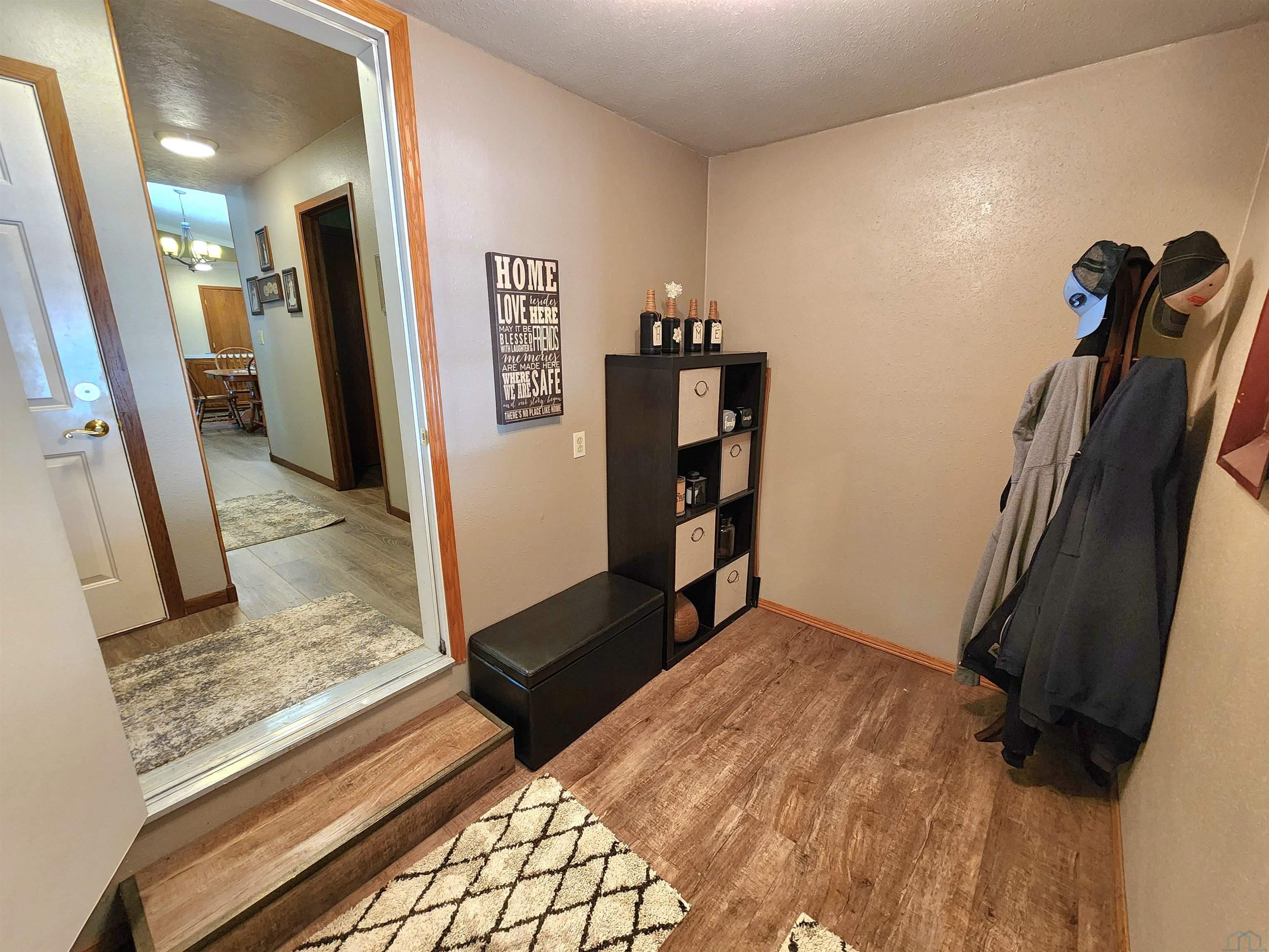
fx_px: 477
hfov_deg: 106.2
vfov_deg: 89.9
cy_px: 476
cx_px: 634
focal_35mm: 13
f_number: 2.2
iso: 400
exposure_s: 1/60.2
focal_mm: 2.2
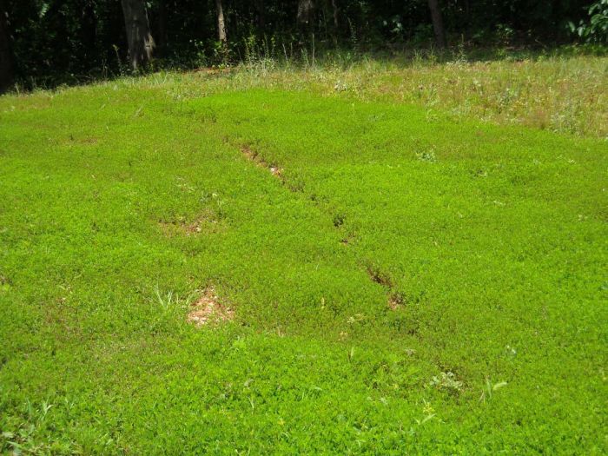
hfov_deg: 25.7
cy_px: 228
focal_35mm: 76
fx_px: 1335
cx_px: 304
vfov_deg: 19.4
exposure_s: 1/369
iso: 64
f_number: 3.9
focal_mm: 12.3
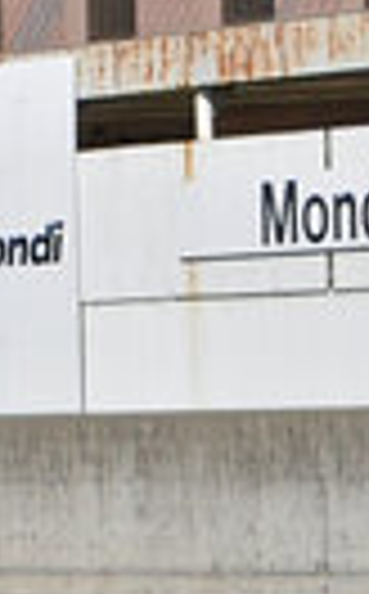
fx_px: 7192
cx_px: -1768
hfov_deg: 2.7
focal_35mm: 445
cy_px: -191
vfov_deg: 4.7
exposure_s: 1/1000
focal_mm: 32
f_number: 8
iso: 200
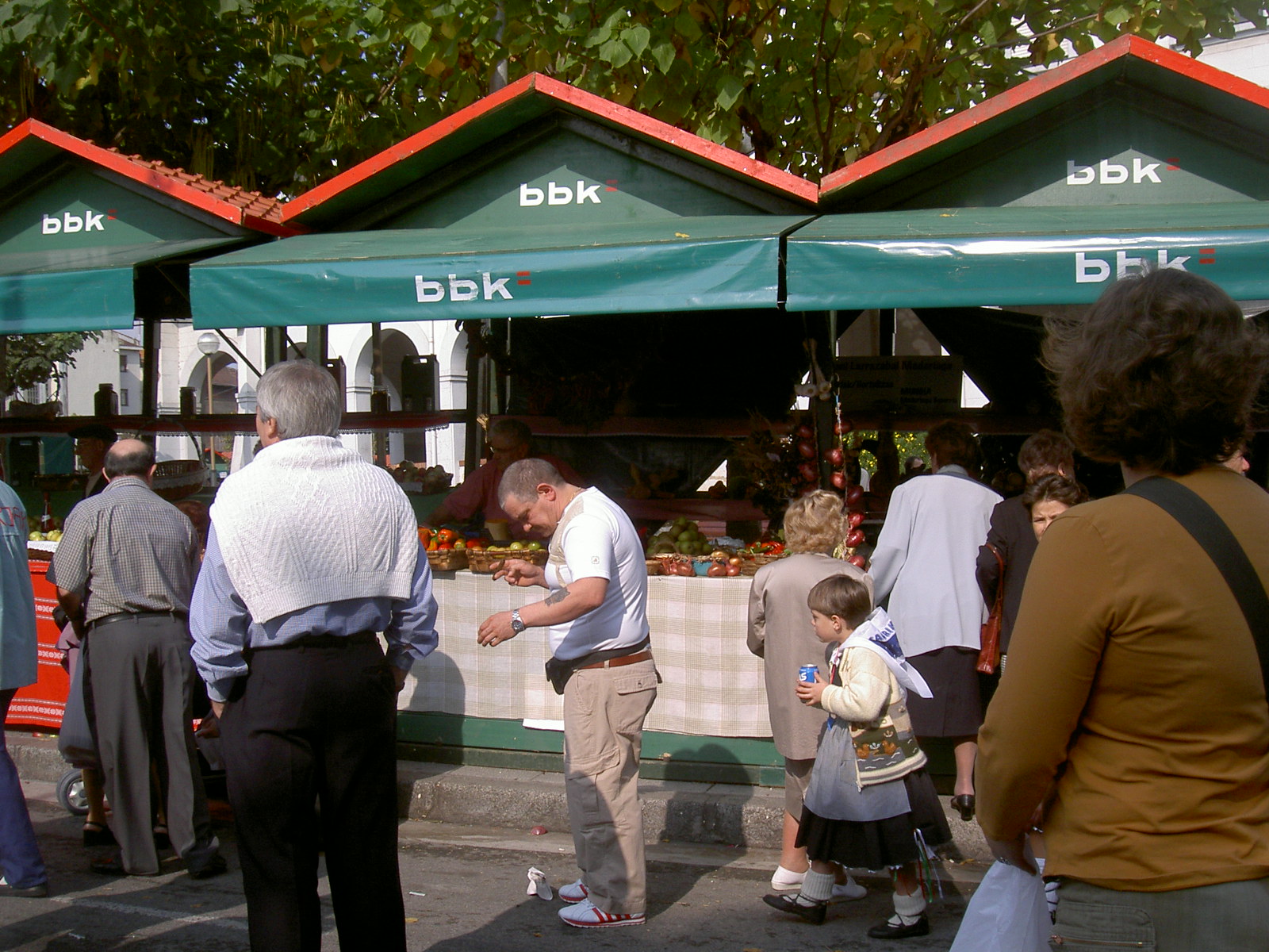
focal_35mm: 39
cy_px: 476
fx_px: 1430
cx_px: 634
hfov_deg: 47.9
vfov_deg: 36.8
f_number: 4.7
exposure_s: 1/769
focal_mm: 8
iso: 100
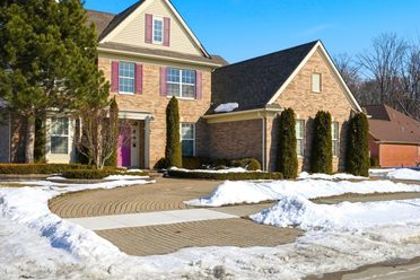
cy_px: 154
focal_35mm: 39
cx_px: 183
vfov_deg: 34.2
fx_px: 455
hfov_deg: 49.4
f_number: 8
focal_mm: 29
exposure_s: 1/8000
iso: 250
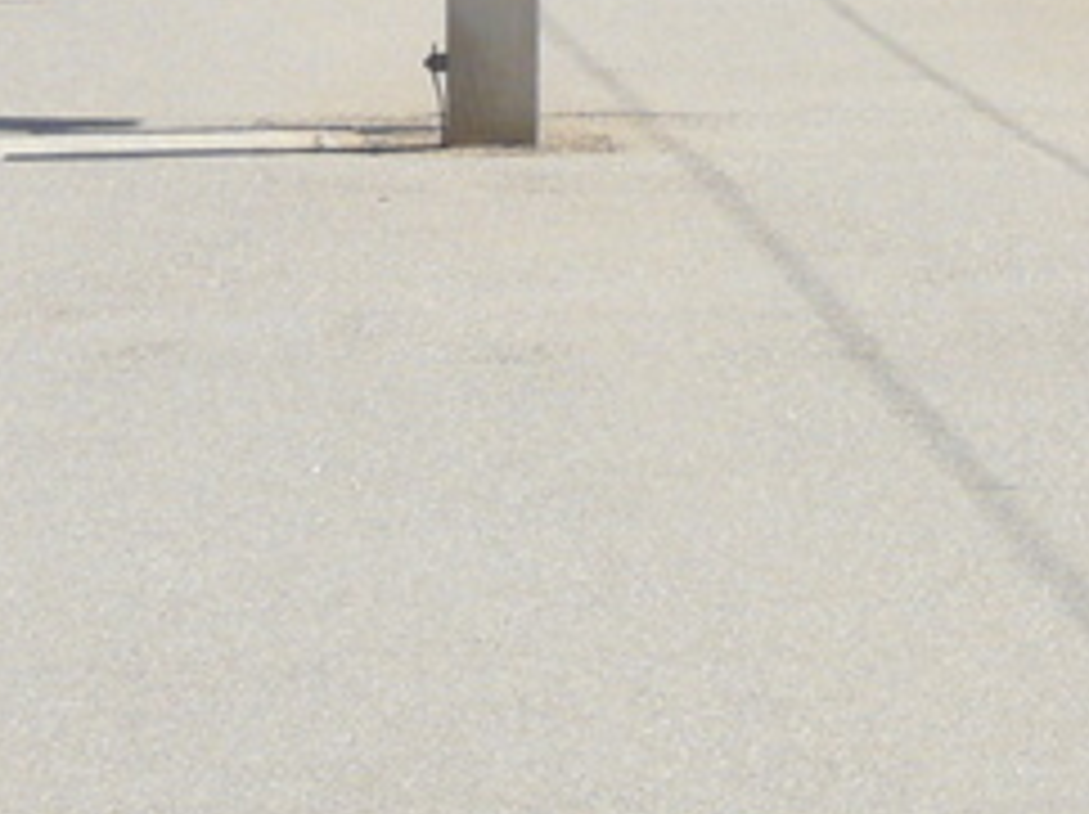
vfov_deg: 4.0
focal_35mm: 368
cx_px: 1908
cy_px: -580
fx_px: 11566
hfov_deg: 5.3
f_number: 5.6
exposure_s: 1/320
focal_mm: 14.7
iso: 100
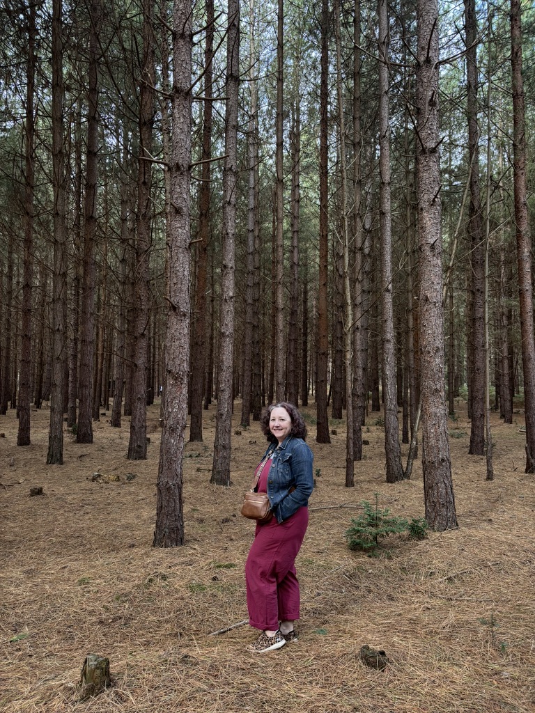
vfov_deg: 67.3
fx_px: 536
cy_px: 356
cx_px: 268
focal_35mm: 26
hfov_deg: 53.1
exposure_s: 1/121
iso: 100
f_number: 1.6
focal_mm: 5.96
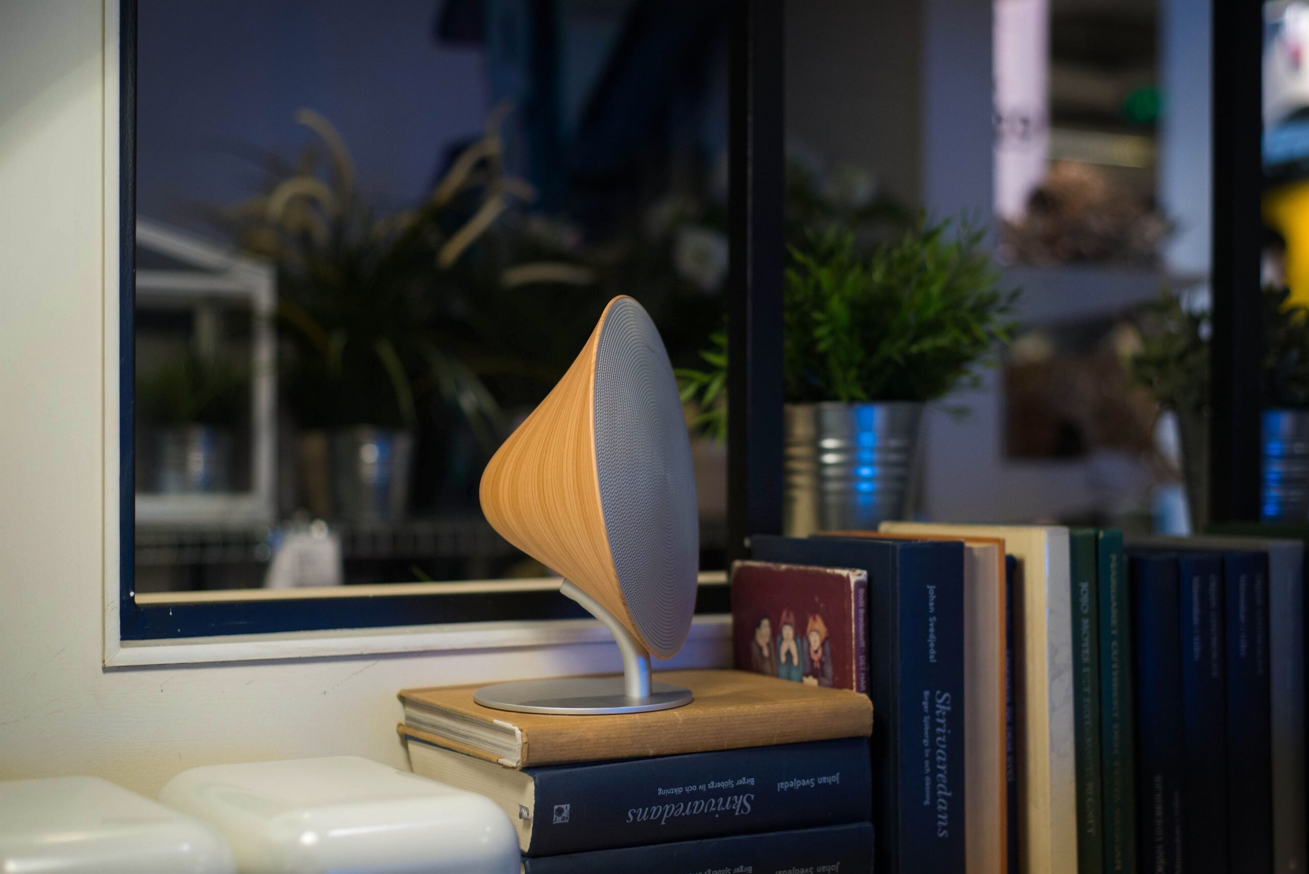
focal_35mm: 50
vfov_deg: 27.0
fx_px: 1819
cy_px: 437
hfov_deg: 39.6
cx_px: 654
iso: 320
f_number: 2.8
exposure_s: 1/125
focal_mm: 50
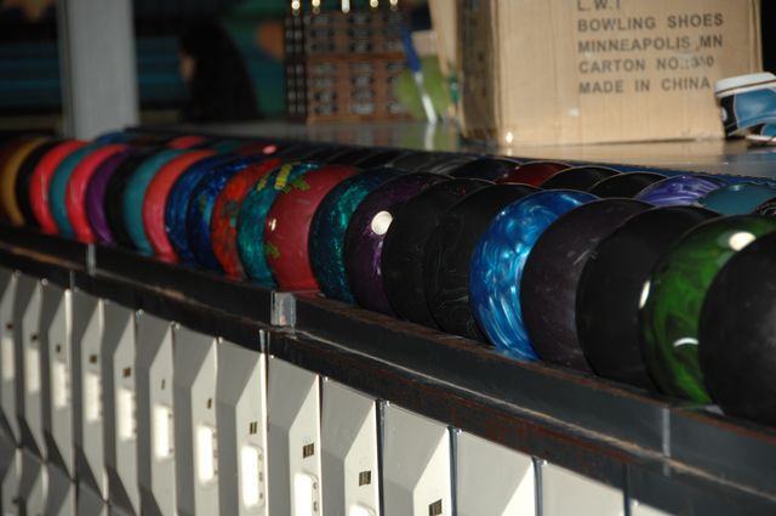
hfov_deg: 11.4
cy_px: 258
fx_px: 3875
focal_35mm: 180
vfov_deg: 7.6
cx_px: 388
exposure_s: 1/125
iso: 200
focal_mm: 120
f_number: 5.3
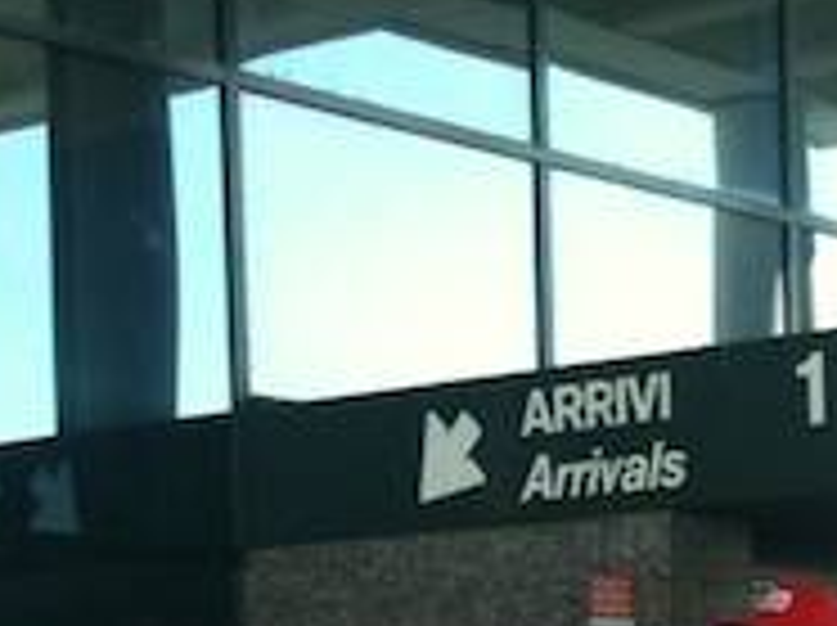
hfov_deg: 17.3
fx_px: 2729
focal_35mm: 113
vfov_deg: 12.4
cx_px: 688
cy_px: 982
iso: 64
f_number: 2.8
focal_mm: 3.85
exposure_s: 1/126
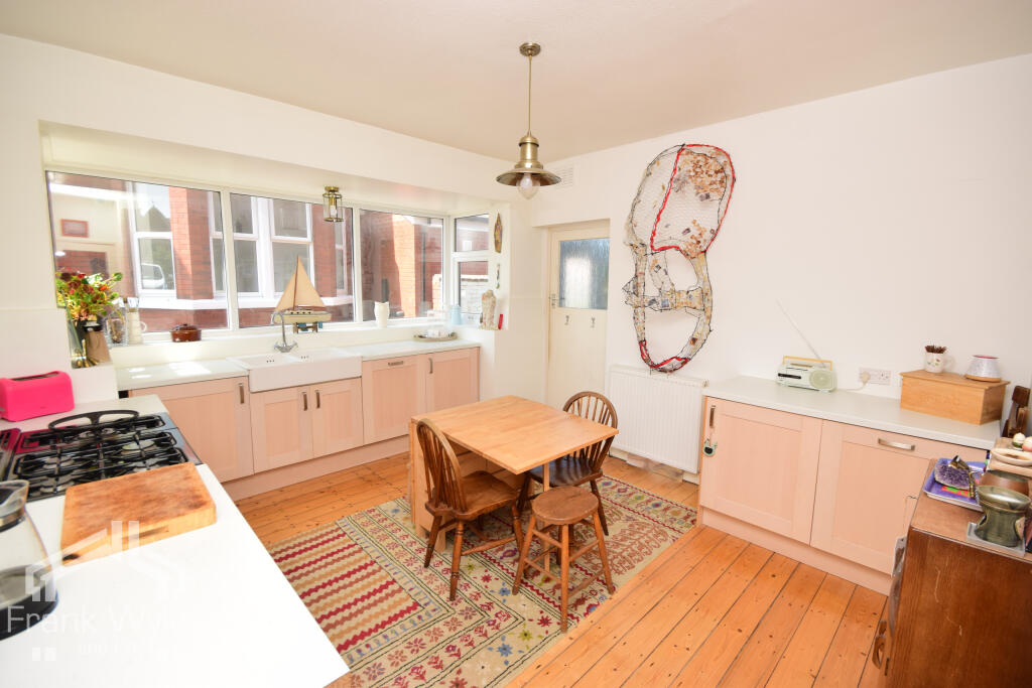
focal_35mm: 15
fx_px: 430
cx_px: 516
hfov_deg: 100.4
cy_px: 344
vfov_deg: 77.3
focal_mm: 10
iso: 250
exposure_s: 1/60
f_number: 10
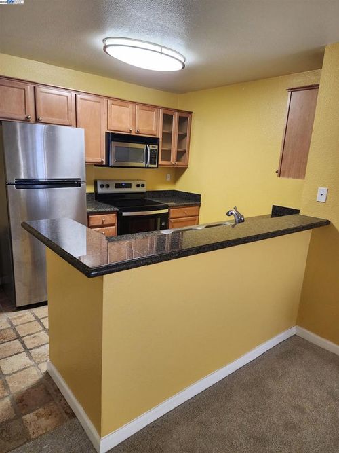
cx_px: 170
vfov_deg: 73.9
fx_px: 300
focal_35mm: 23
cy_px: 226
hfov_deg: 58.9
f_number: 1.8
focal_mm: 6.4
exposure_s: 1/120
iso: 320
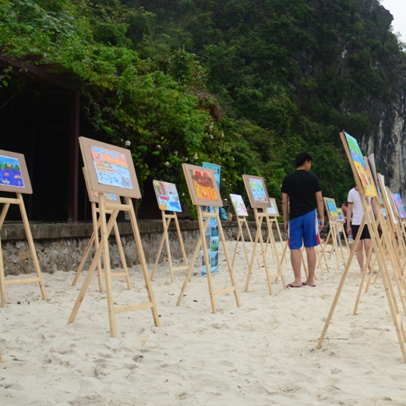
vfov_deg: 37.3
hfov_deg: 35.6
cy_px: 154
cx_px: 355
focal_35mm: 45
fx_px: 597
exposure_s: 1/400
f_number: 10
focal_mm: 18
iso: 1250
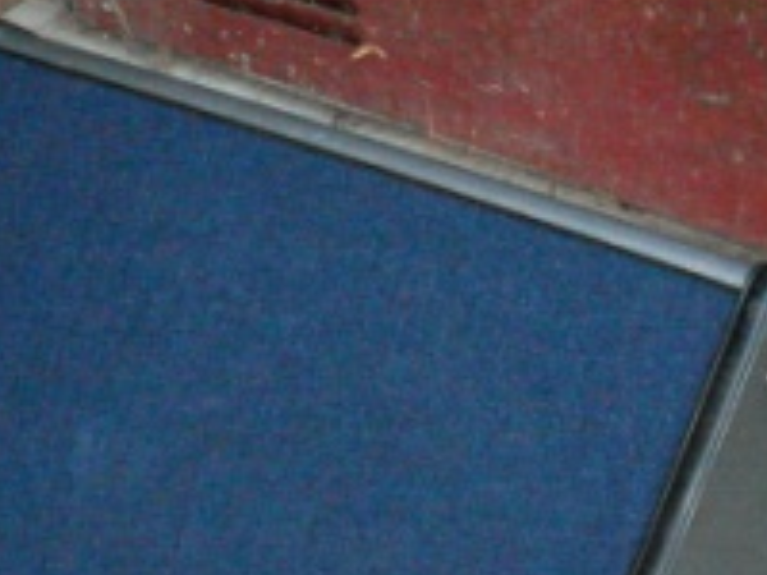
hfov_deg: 23.0
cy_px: 621
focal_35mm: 85
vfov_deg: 16.9
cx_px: 288
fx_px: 1883
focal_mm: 6.3
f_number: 2.8
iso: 800
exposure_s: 1/10
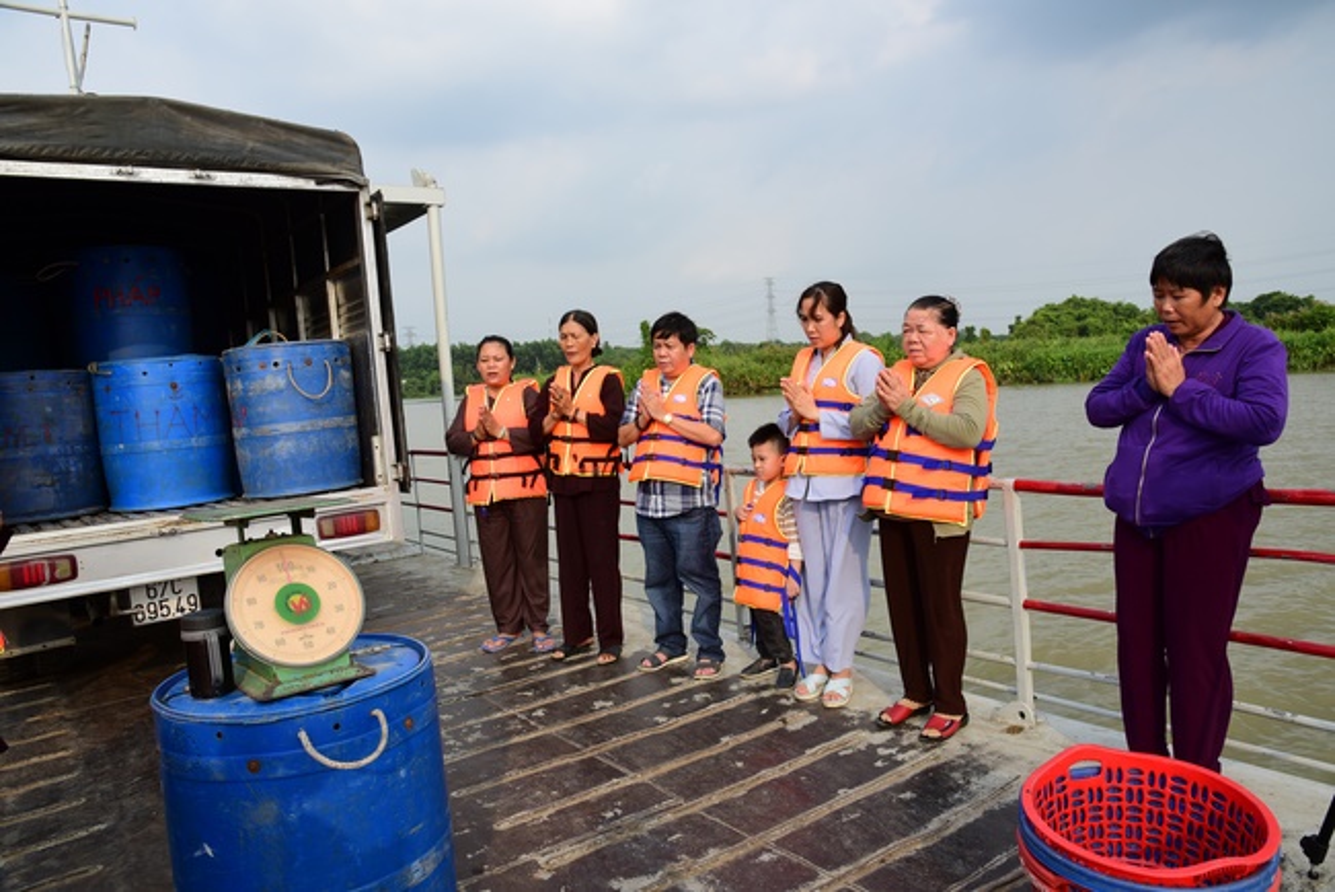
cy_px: 446
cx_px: 668
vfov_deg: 53.2
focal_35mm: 24
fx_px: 890
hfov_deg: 73.7
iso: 200
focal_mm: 24
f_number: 11
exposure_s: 1/125
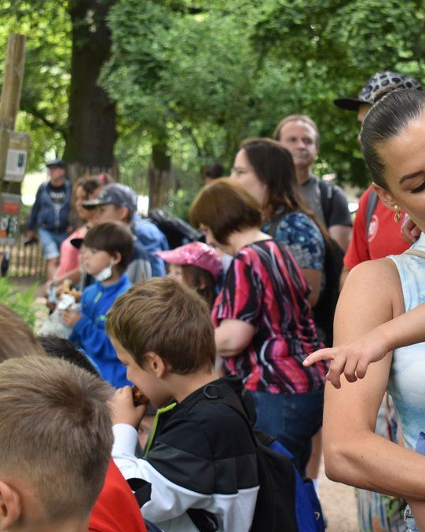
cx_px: 359
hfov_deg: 15.6
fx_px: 1542
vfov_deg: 19.6
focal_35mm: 98
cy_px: 265
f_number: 5.3
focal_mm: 46
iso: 400
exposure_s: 1/80
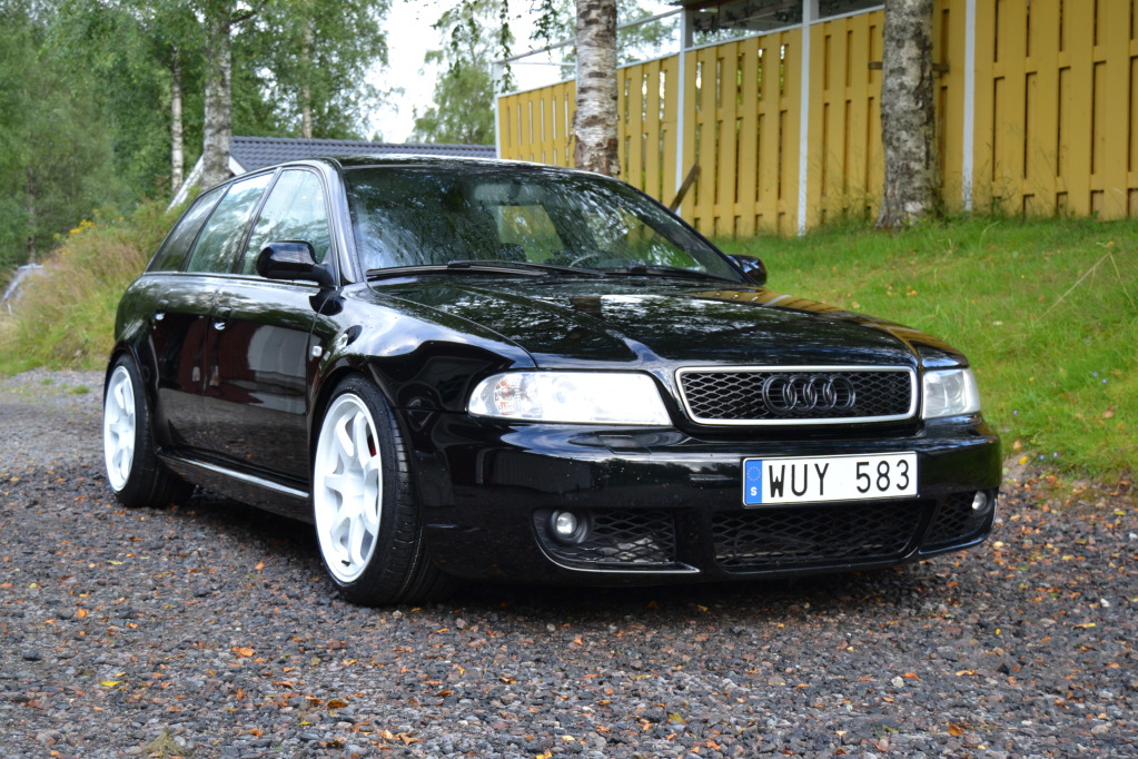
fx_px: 1659
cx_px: 569
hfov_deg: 37.9
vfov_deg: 25.8
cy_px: 380
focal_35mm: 52
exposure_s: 1/125
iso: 400
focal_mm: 35
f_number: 5.6
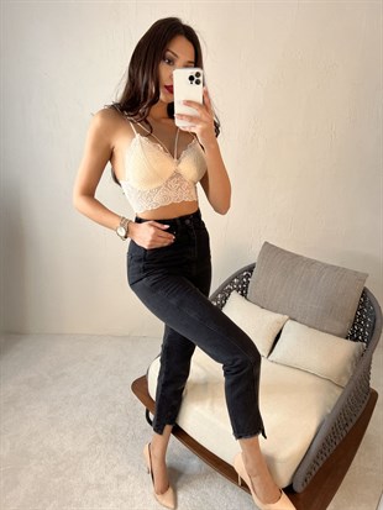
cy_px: 255
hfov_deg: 53.1
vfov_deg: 67.3
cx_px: 192
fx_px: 383
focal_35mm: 26
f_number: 1.5
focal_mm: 5.7
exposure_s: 1/100
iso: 125
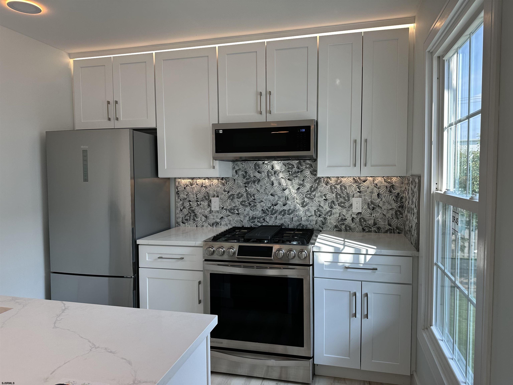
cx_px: 256
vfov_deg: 56.8
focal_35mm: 24
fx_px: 356
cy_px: 192
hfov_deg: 71.6
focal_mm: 6.86
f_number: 1.78
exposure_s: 1/246
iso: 80
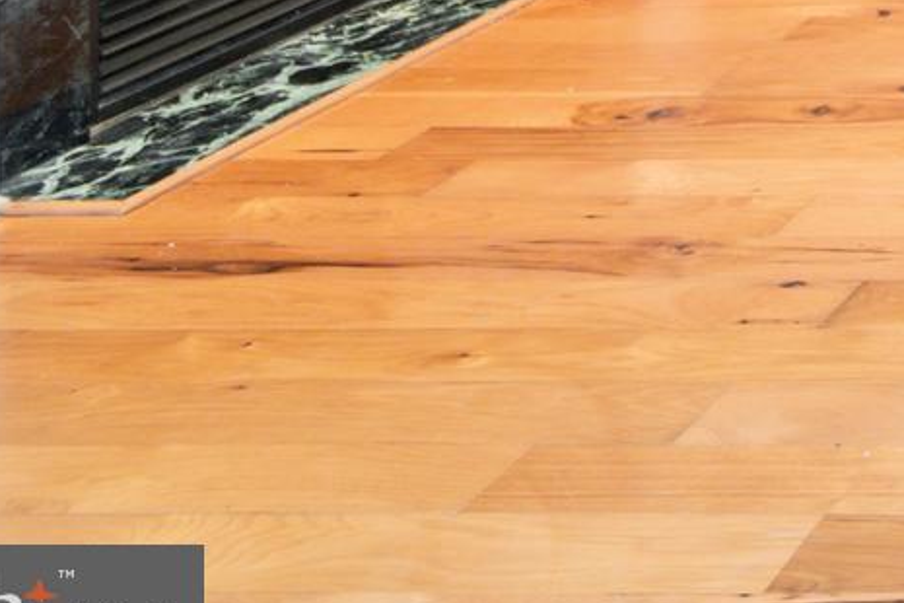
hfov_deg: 19.4
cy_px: -641
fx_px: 1657
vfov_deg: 15.7
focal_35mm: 66
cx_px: 1763
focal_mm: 10
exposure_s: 1/2.5
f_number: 4
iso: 100
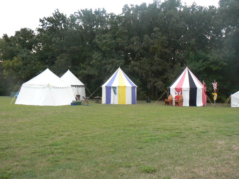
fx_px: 249
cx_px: 120
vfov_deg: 39.7
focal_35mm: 36
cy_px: 90
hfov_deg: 51.4
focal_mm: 6
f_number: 2.8
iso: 160
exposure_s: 1/30
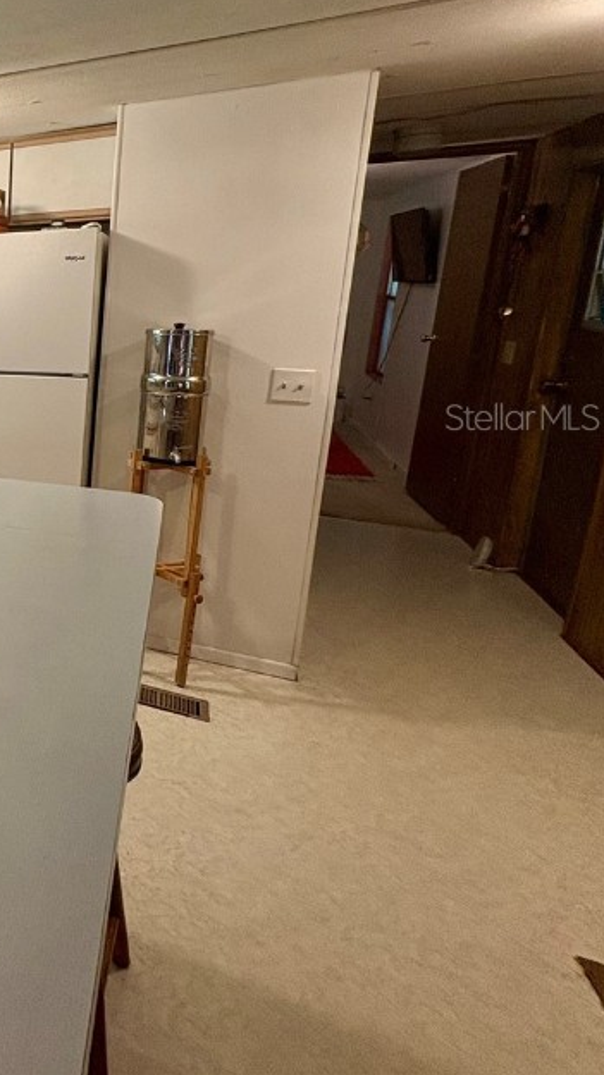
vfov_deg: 73.1
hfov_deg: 29.9
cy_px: 416
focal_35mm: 25
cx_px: -274
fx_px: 713
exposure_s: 1/120
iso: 250
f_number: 2.2
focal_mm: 2.22
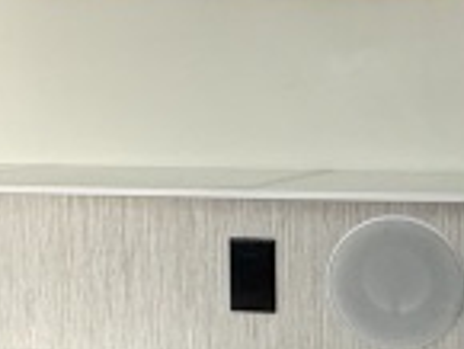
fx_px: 1033
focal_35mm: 77
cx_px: 256
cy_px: 112
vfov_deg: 19.1
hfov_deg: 25.3
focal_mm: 2.22
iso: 250
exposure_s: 1/99
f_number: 2.2
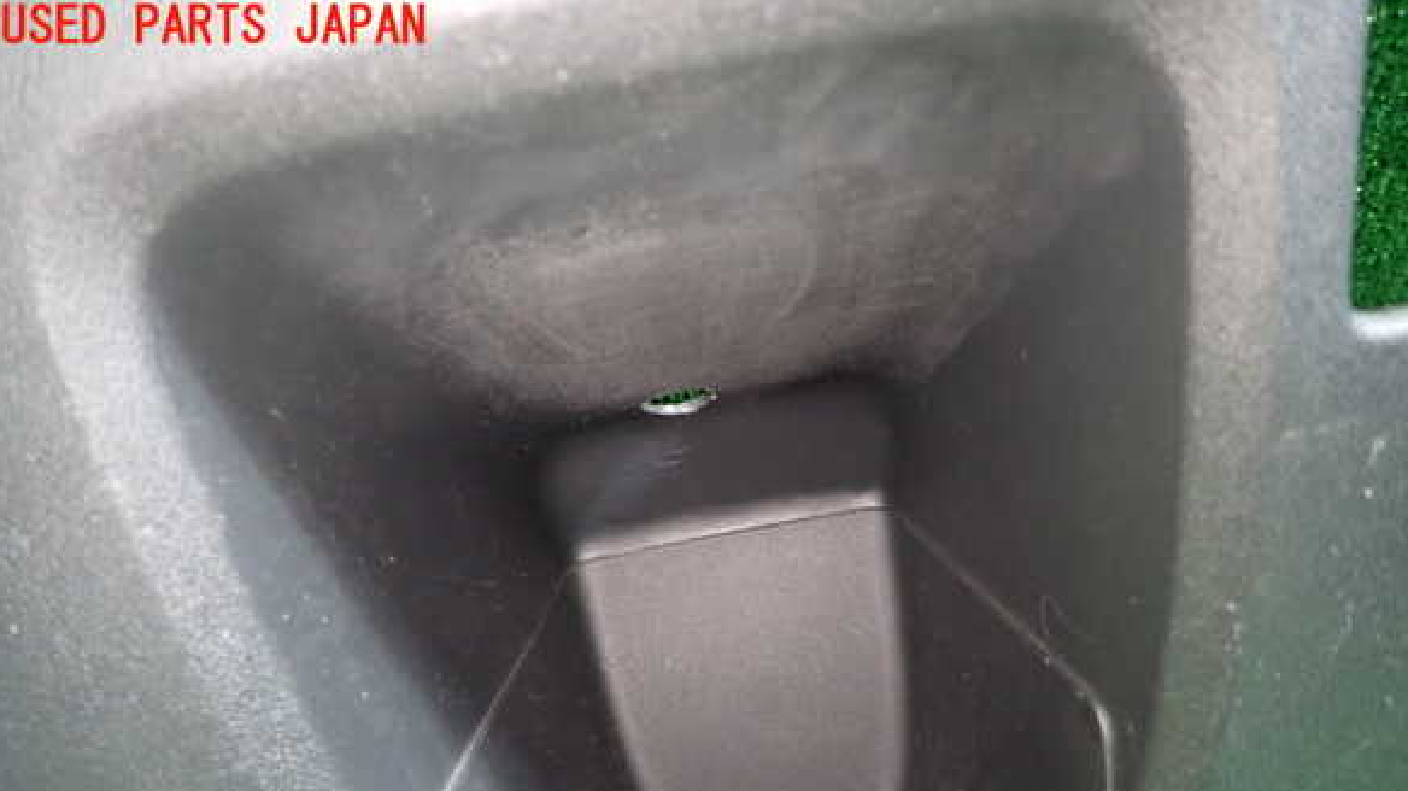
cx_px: 711
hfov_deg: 67.9
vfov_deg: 40.8
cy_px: 540
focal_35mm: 28
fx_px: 1045
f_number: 2
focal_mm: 4.5
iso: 800
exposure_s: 1/30
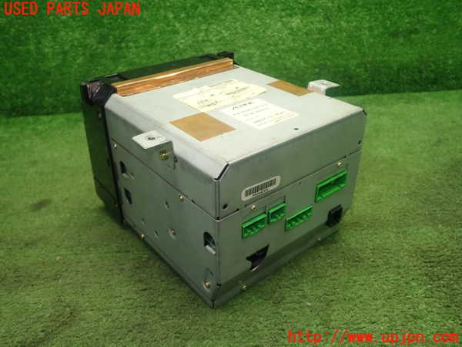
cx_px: 231
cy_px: 174
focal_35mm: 30
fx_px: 400
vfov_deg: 46.8
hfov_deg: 60.0
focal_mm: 5.4
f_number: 2.3
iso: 200
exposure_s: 1/40
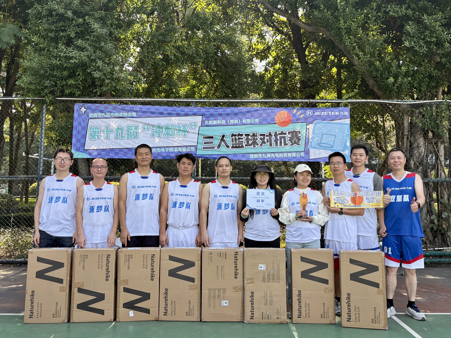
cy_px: 169
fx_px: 339
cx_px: 226
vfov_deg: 53.0
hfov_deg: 67.3
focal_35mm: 26
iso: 64
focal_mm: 5.96
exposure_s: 1/462
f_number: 1.6
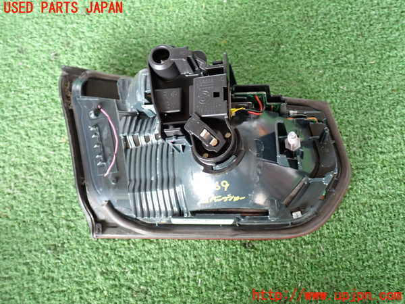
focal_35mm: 32
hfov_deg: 56.8
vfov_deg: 44.2
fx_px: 374
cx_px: 202
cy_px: 152
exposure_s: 1/30
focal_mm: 5.79
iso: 250
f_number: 2.4
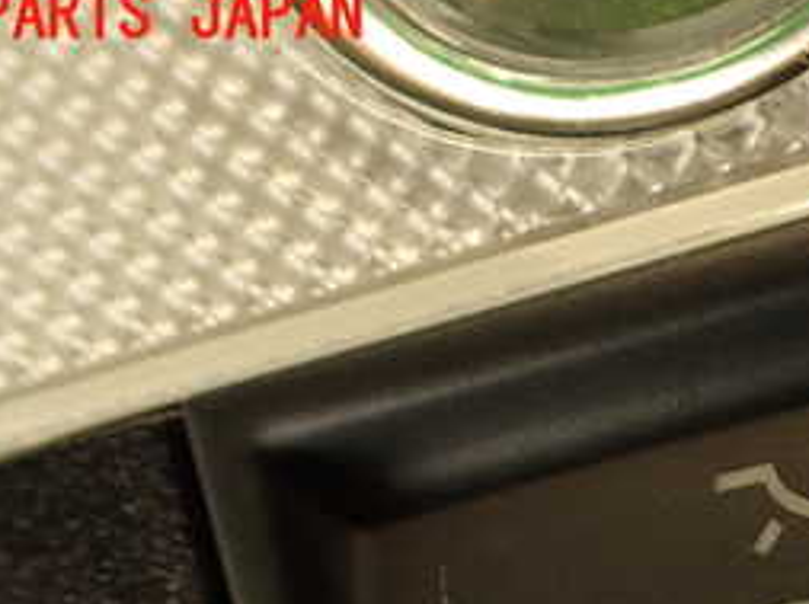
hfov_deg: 24.9
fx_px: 1774
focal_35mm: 76
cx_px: 742
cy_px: 697
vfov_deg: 18.5
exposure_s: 1/40
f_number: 2.4
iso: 200
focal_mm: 5.79
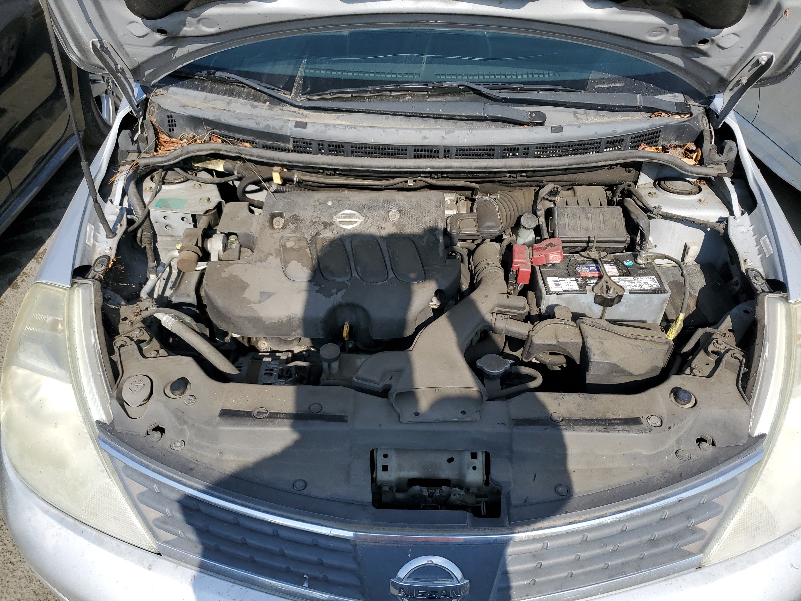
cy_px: 300
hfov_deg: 67.3
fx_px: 602
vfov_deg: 53.1
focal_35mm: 26
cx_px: 400
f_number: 1.5
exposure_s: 1/2000
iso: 50
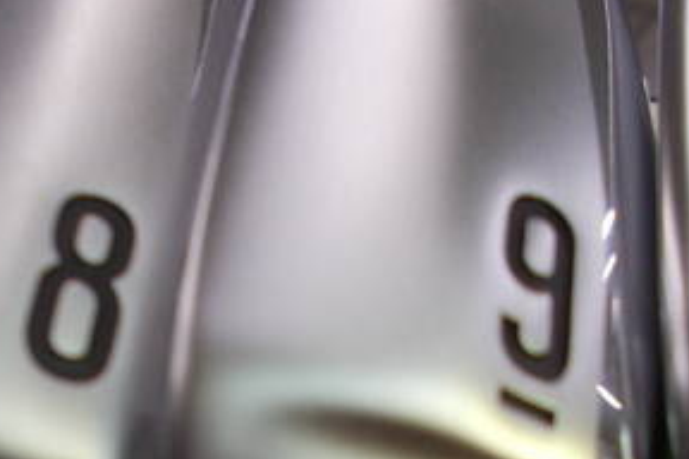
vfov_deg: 21.3
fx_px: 1148
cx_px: 268
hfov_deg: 33.3
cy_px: 526
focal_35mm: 60
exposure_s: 1/60
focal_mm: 4.6
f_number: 3.2
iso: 80
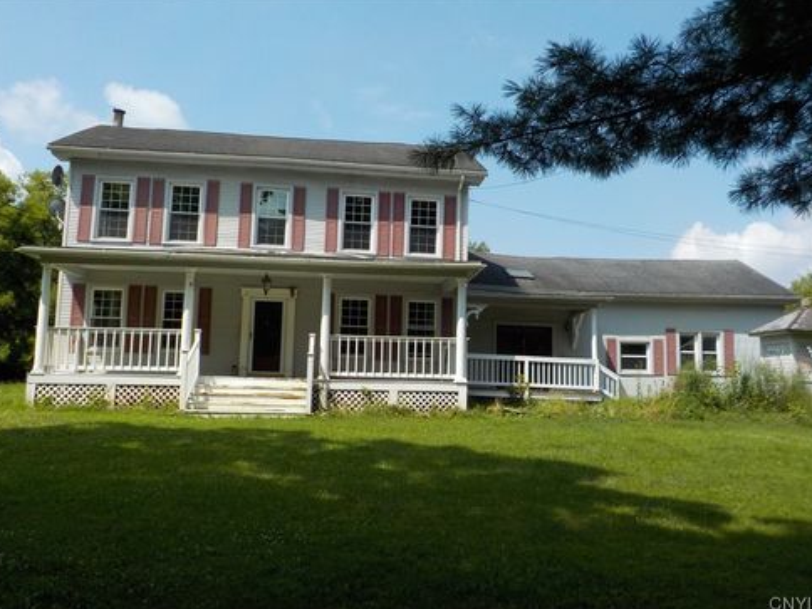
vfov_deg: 45.4
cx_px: 408
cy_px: 308
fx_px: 727
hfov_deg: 58.4
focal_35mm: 31
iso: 125
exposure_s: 1/1250
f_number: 3.3
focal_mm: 4.1
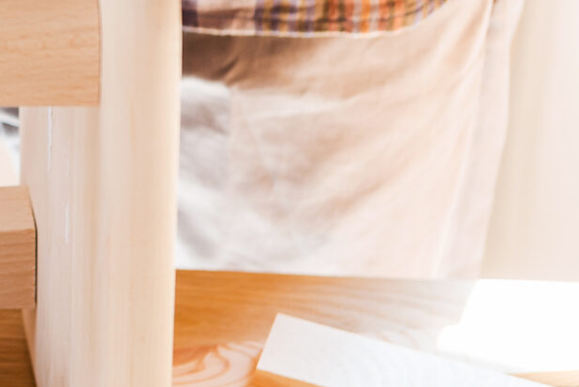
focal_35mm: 232
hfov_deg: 8.6
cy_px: -194
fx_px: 3734
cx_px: -359
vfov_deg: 5.9
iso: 200
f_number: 3.5
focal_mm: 56
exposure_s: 1/50
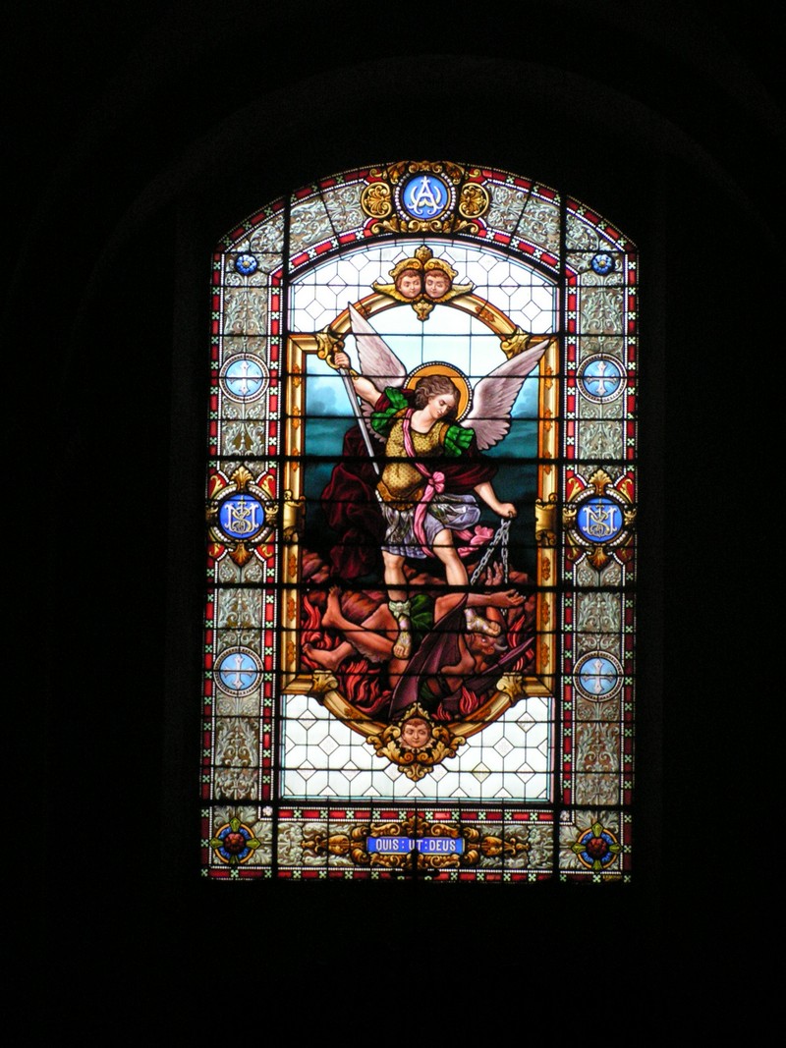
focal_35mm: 136
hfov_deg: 10.9
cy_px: 524
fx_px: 4118
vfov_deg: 14.5
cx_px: 393
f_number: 5.6
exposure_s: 1/250
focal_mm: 20.9
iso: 400
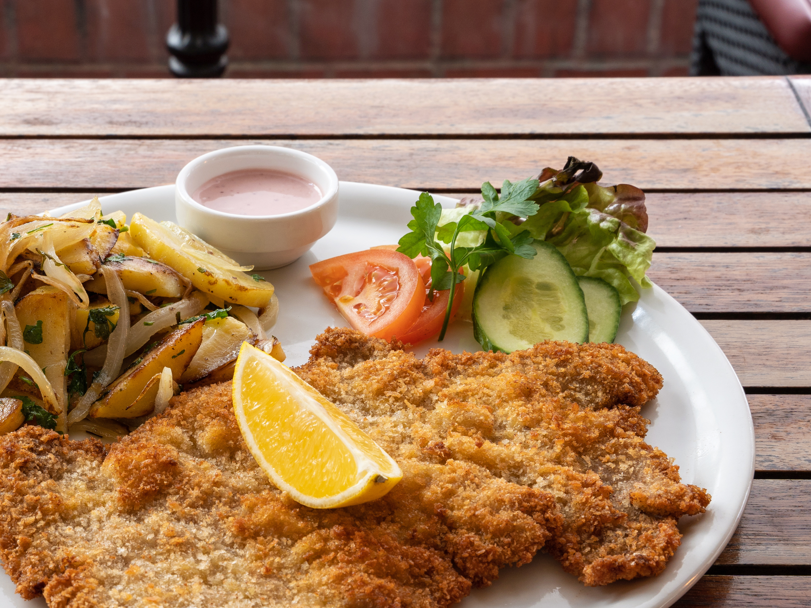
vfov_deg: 18.1
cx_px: 264
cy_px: 438
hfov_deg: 24.0
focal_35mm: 81
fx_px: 1898
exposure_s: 1
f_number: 13
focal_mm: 50
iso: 320
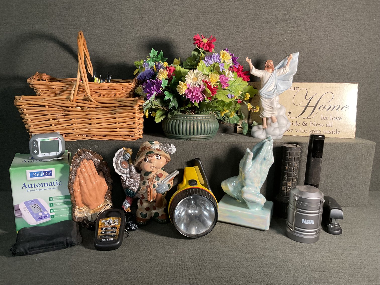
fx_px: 318
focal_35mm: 29
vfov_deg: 48.2
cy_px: 142
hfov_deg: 61.7
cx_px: 190
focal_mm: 3
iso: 100
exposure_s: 1/60
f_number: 1.8
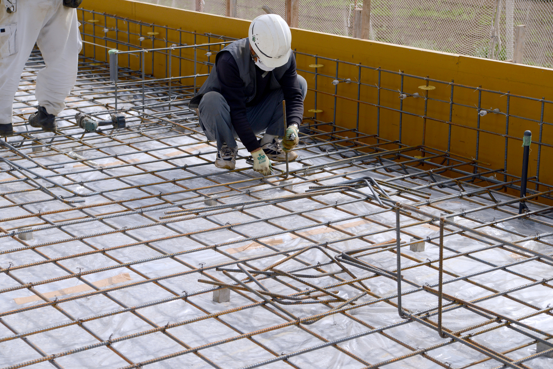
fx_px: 1014
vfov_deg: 20.6
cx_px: 276
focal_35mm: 66
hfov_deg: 30.5
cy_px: 184
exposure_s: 1/3200
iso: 400
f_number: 5.6
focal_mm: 66
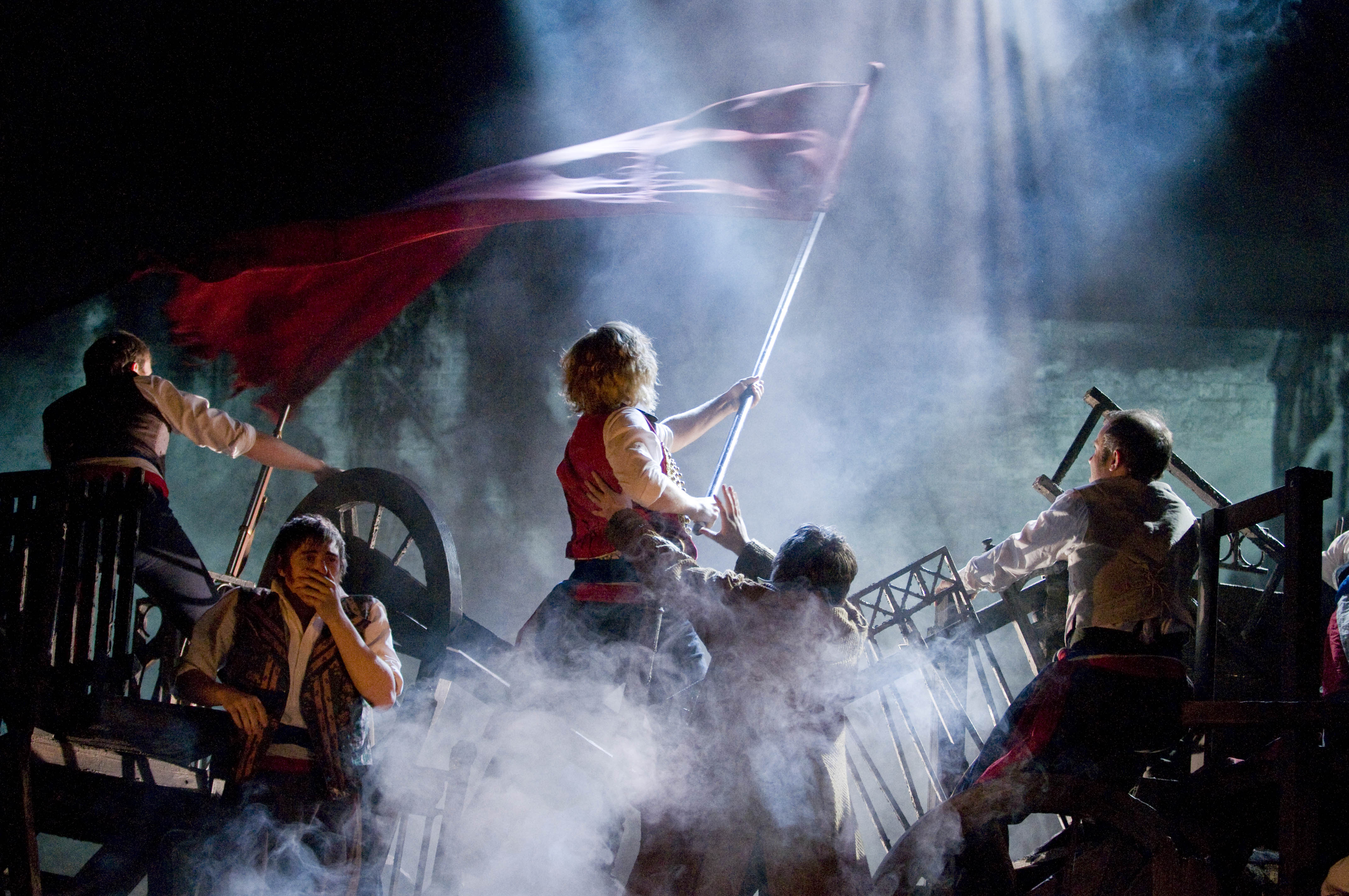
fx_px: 3930
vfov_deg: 13.0
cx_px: 674
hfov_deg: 19.5
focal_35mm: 105
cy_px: 448
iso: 1600
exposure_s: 1/125
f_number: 2.8
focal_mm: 70
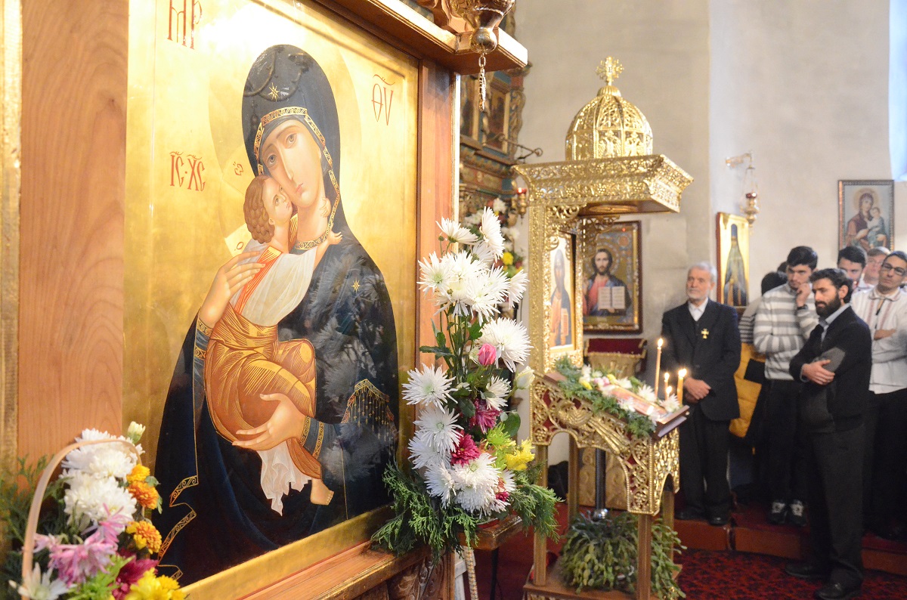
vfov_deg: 41.5
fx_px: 792
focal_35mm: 32
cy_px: 300
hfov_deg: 59.6
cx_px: 454
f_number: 4
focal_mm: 21
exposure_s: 1/40
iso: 6400
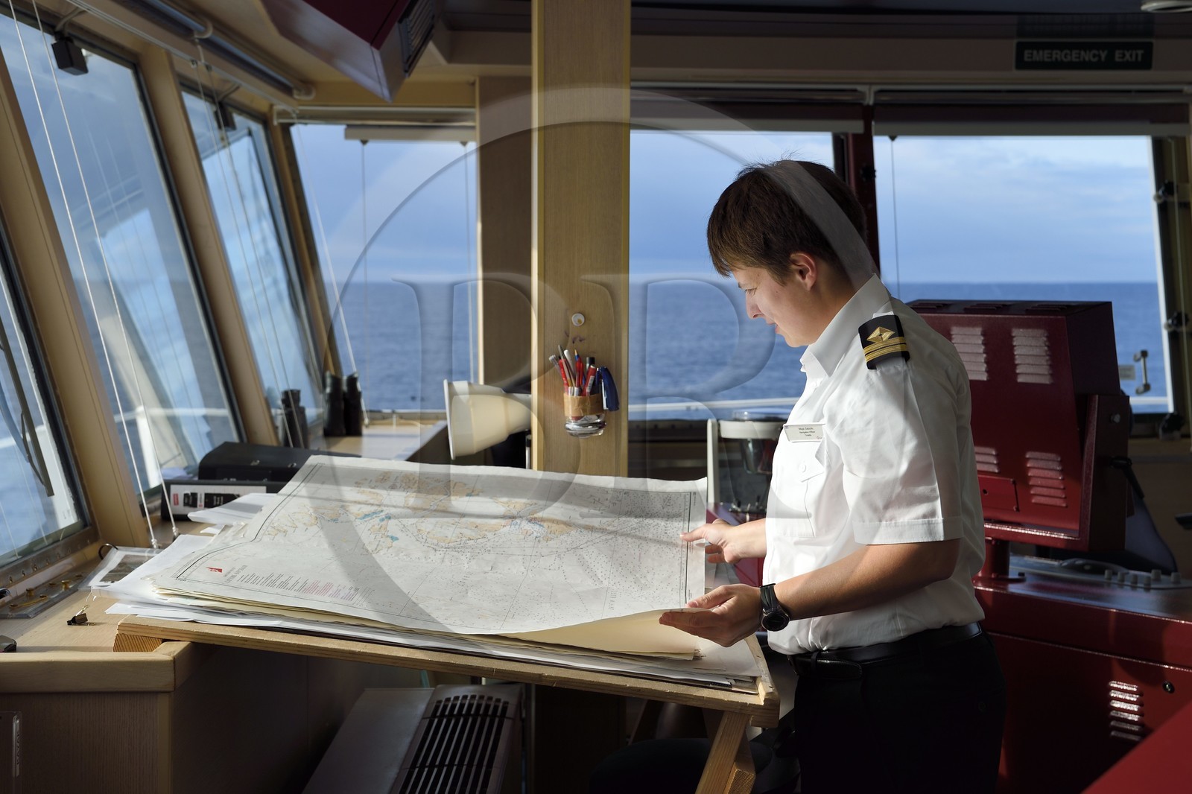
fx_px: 1721
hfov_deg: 38.2
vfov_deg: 26.0
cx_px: 596
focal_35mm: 52
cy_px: 397
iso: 200
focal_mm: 52
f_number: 7.1
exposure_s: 1/500
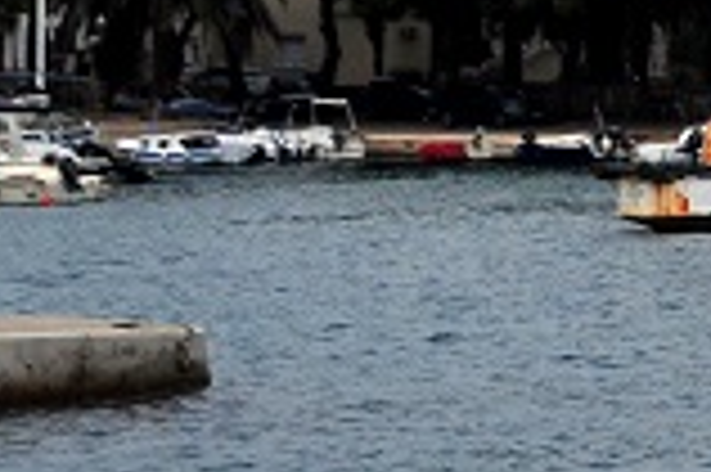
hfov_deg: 7.6
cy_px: -164
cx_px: 1901
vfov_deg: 5.5
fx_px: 4873
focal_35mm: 247
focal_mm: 26
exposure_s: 1/2000
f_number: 6.3
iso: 250
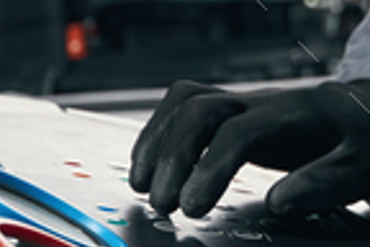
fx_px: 3372
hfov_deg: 6.2
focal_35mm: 328
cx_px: 475
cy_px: -174
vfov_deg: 4.2
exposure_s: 1/250
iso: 800
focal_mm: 53.5
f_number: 2.8
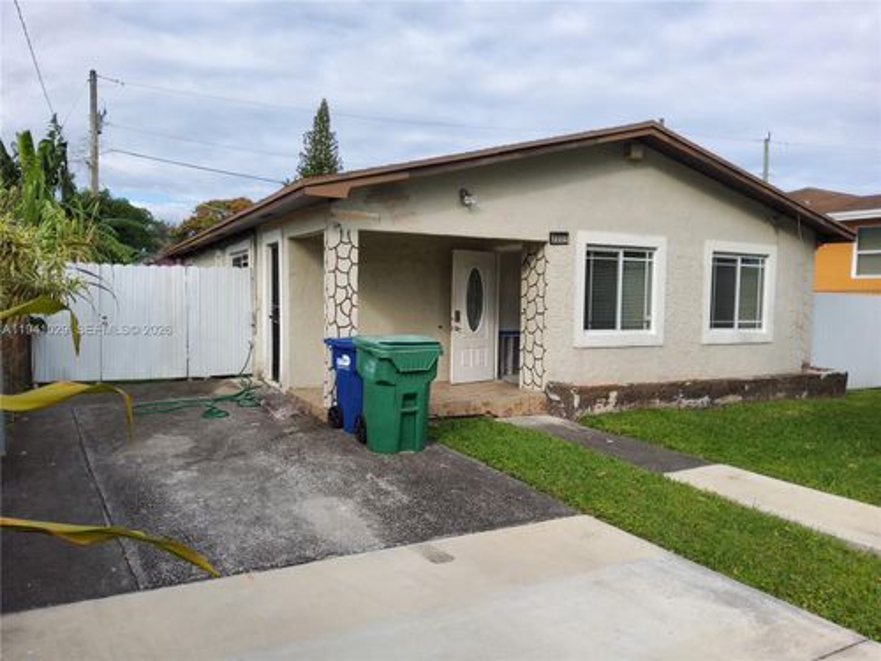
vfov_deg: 53.1
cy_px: 330
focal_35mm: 26
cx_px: 440
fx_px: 662
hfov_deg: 67.3
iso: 50
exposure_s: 1/767
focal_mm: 3.08
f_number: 2
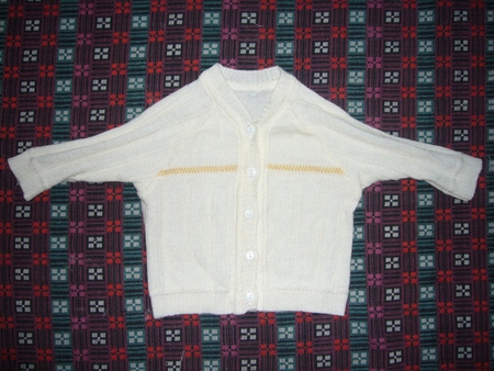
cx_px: 247
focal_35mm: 28
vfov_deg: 49.8
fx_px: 400
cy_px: 186
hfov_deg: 63.4
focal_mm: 4.6
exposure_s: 1/30
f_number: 2.8
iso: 100
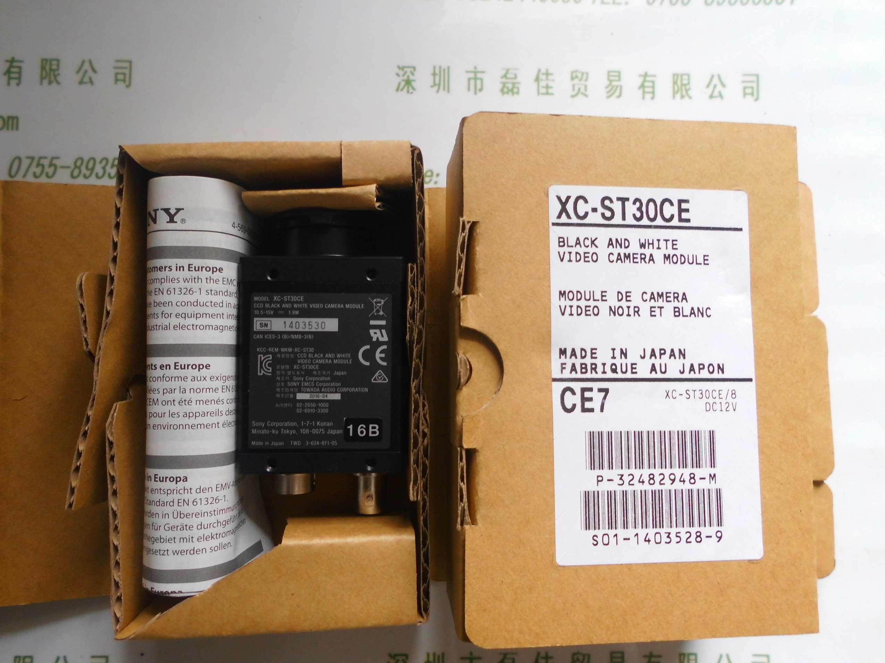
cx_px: 442
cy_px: 332
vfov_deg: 53.1
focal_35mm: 26
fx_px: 665
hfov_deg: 67.3
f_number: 3.2
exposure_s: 1/60
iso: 100
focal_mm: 4.6
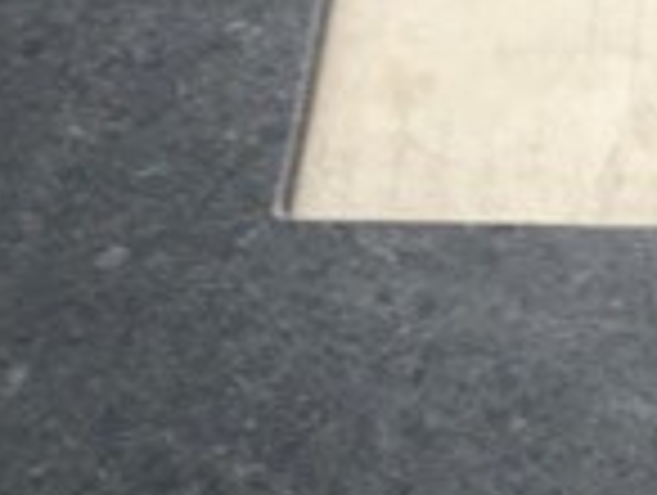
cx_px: 374
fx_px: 2643
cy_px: 335
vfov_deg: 10.7
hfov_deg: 14.2
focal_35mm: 139
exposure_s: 1/50
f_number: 2.2
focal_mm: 4.15
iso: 25
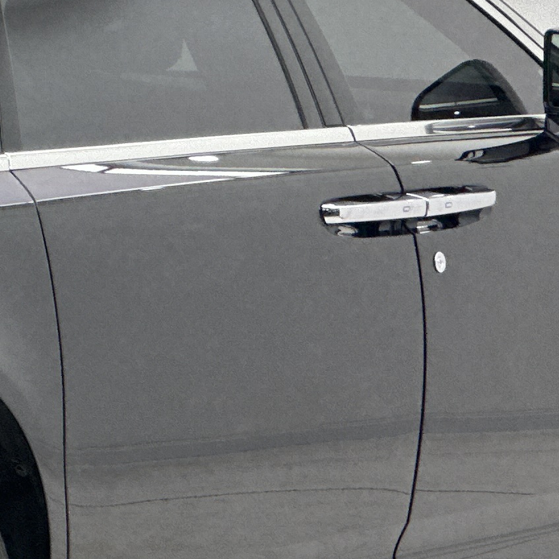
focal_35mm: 324
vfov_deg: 5.4
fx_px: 5919
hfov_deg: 5.4
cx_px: -232
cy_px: 44
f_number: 2.8
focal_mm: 9
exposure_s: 1/121
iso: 100
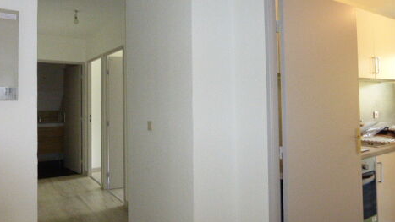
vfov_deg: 41.4
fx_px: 293
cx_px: 195
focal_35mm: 28
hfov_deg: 67.9
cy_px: 91
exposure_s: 1/60
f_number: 3.3
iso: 800
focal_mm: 4.3
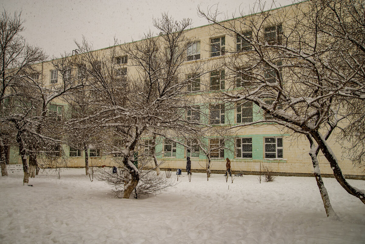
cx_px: 182
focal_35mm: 34
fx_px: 345
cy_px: 122
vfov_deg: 38.9
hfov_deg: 55.8
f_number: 9
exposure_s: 1/250
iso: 160
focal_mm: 34
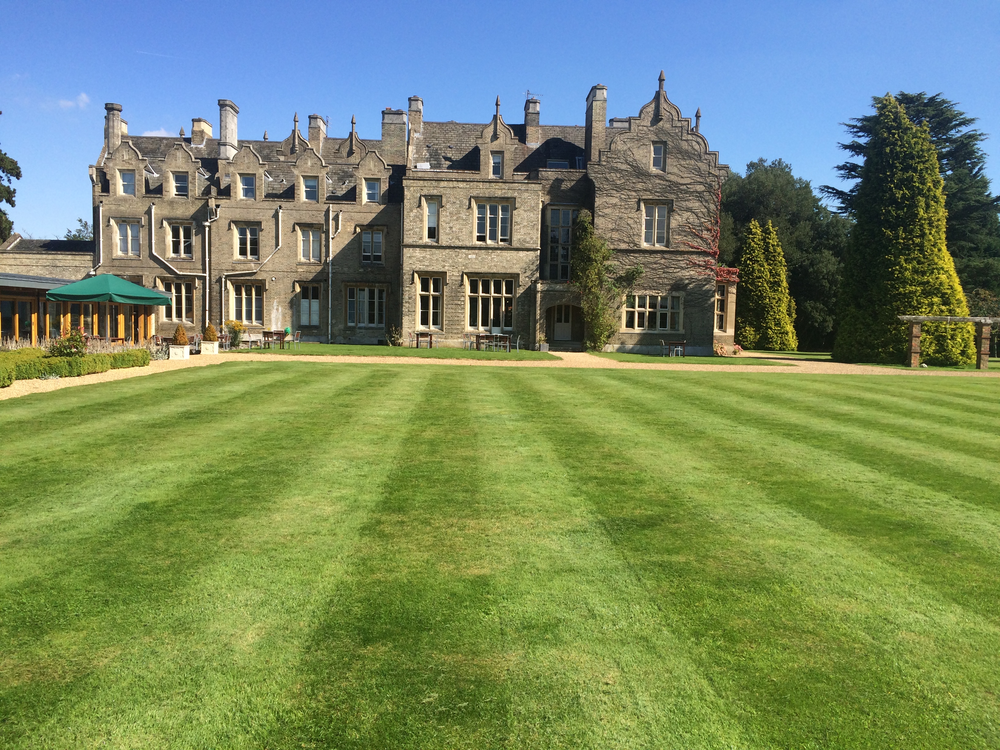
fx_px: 838
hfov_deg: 61.7
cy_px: 375
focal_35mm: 29
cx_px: 500
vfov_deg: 48.2
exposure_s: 1/1642
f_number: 2.2
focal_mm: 4.15
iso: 32
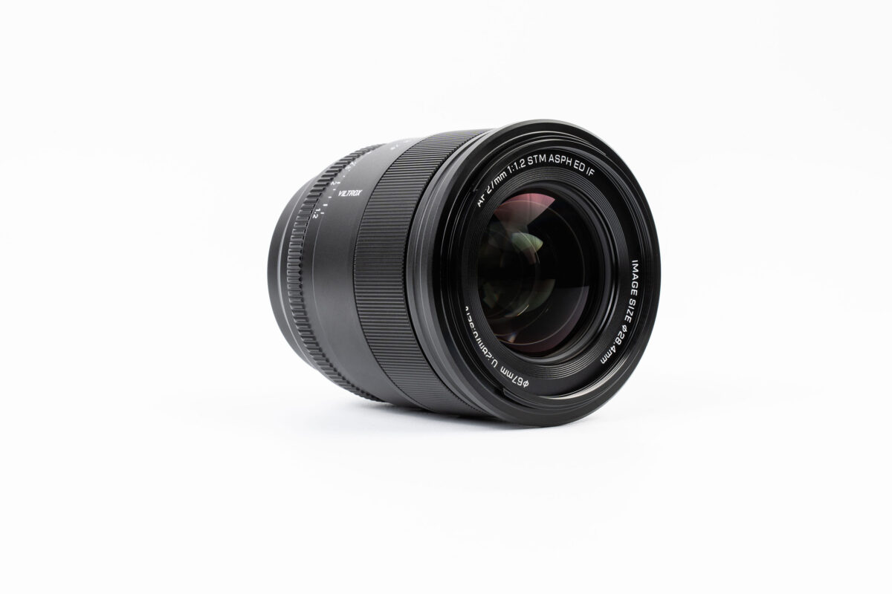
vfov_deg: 11.7
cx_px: 446
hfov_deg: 17.5
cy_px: 297
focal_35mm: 117
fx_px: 2899
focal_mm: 117
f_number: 20
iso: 100
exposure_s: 1/100
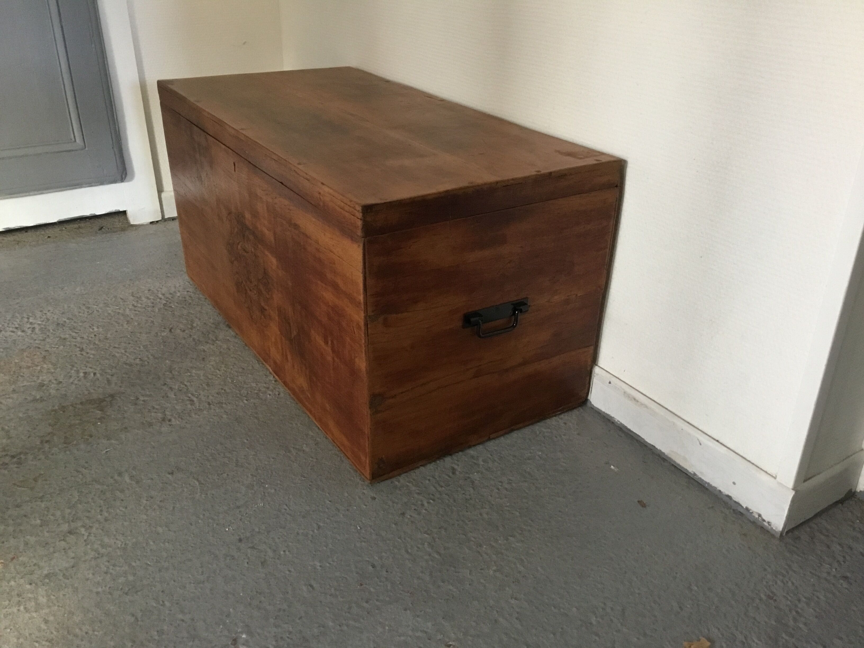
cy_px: 324
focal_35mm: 31
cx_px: 432
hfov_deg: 58.4
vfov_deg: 45.4
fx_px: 774
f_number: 2.4
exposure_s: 1/33
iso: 200
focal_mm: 3.3
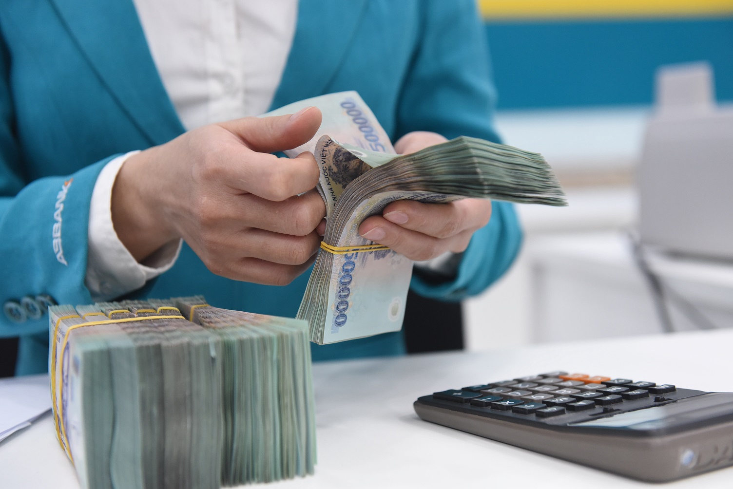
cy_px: 244
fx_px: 1141
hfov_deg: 35.6
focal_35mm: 56
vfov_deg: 24.2
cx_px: 366
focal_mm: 56
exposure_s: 1/400
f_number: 4
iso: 2500
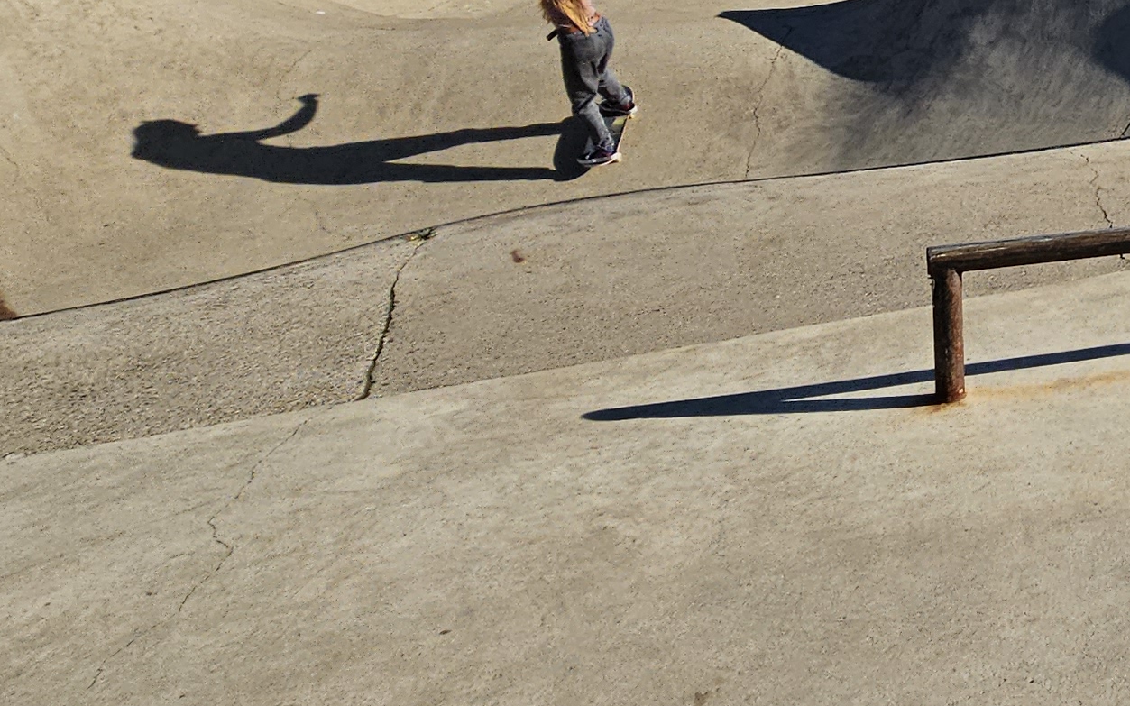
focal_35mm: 44
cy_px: -121
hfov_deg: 33.1
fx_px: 1355
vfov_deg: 26.3
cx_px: 1479
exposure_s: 1/2671
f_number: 2.2
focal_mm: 2.2
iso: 50
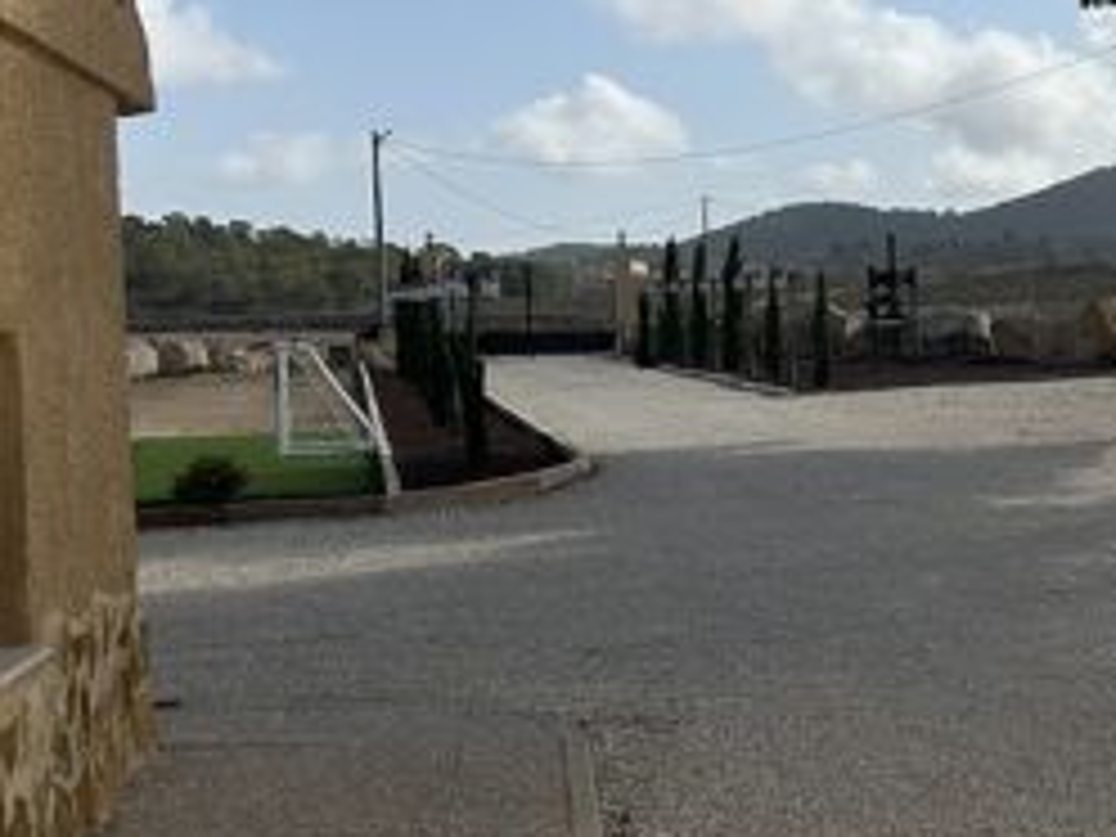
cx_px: 1006
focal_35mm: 74
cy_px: 464
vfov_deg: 19.9
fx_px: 2386
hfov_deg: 25.5
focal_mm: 5.7
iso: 50
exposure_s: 1/5882
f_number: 1.5
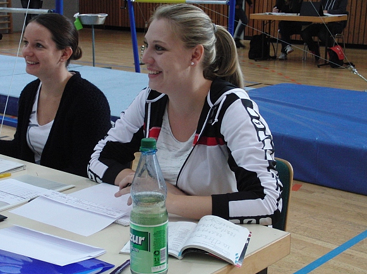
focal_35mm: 62
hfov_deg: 31.2
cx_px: 178
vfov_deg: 23.6
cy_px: 135
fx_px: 657
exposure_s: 1/60
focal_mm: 10.41
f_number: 4
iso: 400
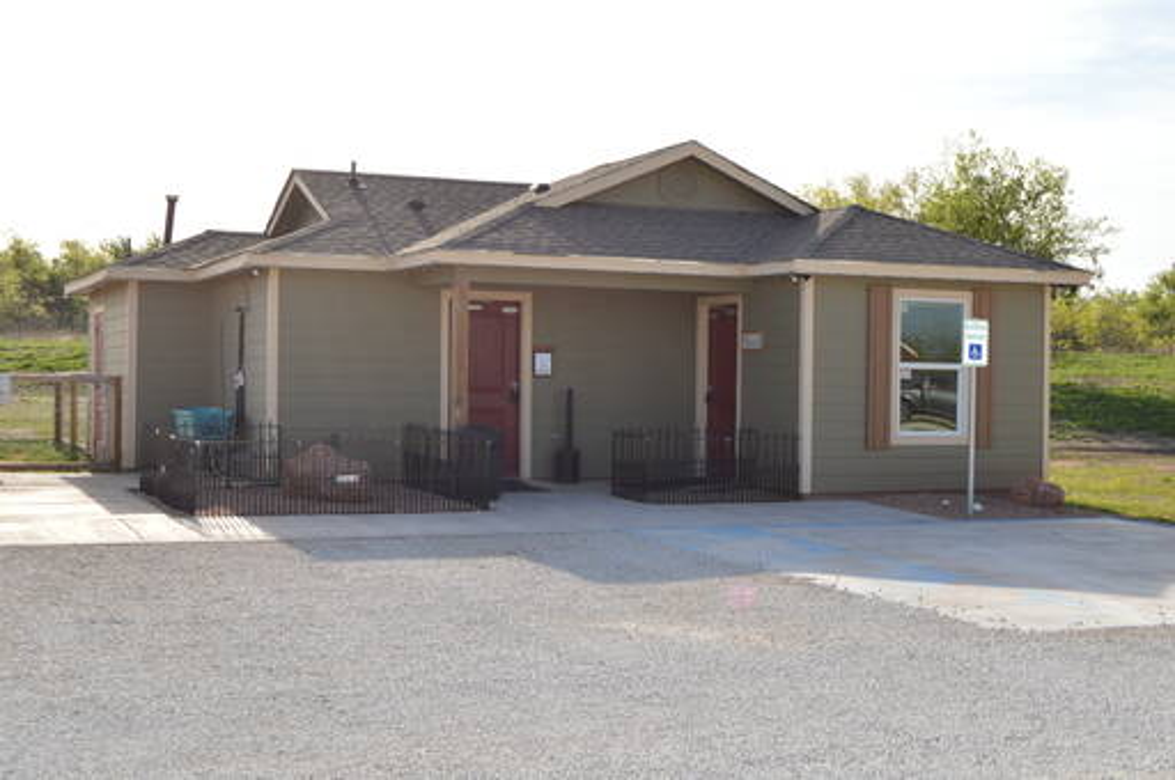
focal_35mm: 48
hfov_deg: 41.2
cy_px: 390
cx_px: 588
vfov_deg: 28.0
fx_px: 1565
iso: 100
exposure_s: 1/200
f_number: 9
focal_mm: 32
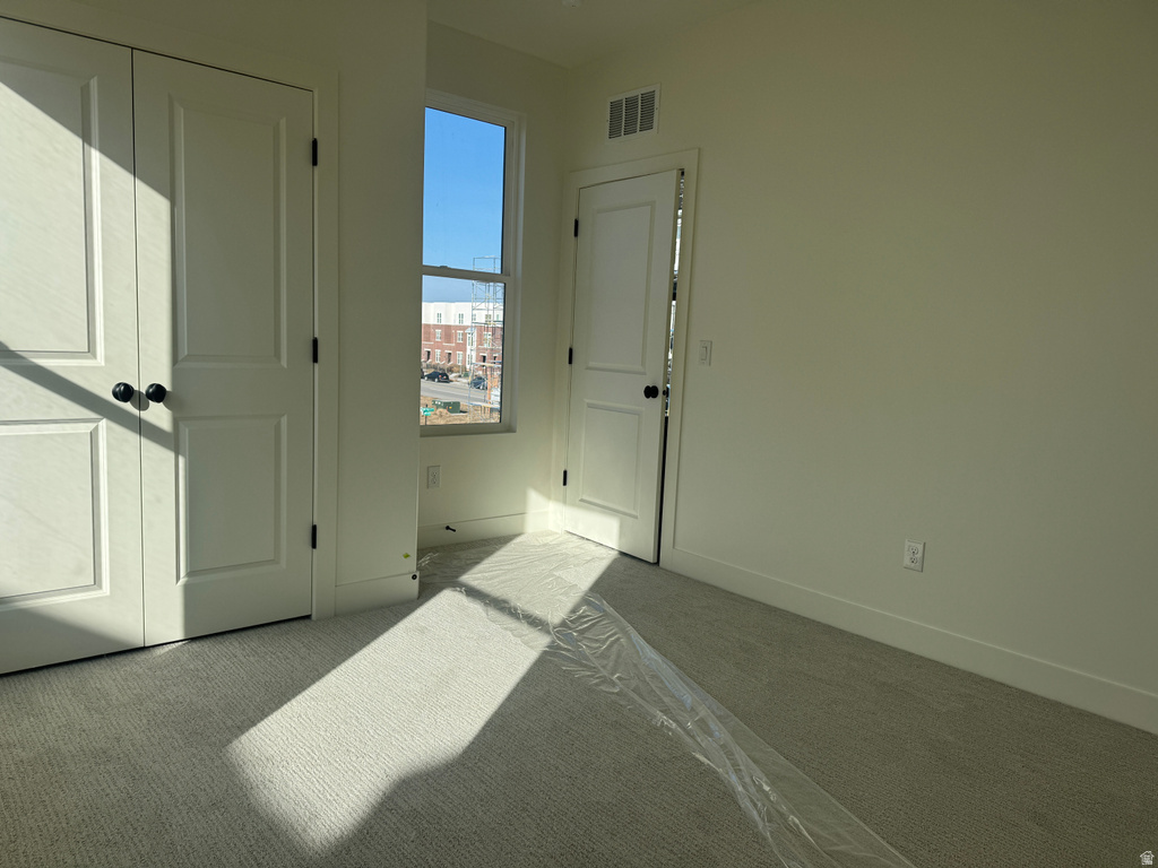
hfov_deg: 71.6
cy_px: 434
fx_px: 803
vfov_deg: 56.8
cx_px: 579
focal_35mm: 24
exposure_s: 1/3247
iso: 80
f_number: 1.78
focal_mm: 6.76
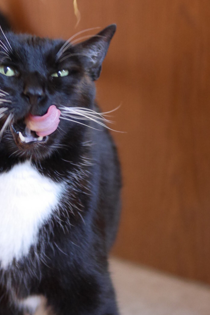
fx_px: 787
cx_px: 57
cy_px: 105
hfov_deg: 15.1
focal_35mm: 90
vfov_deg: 22.5
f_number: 1.4
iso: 1600
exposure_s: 1/125
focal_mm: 25
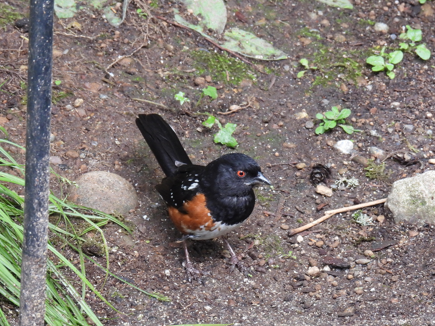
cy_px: 168
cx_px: 192
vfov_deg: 2.7
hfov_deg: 3.6
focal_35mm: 555
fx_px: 6973
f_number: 5
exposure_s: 1/100
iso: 400
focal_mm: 80.3
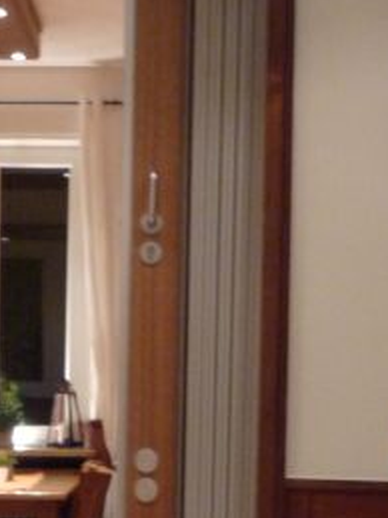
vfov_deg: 18.7
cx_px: 114
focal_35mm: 102
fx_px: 1526
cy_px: 528
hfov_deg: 14.5
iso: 400
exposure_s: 1/13
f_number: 2.8
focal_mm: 5.5
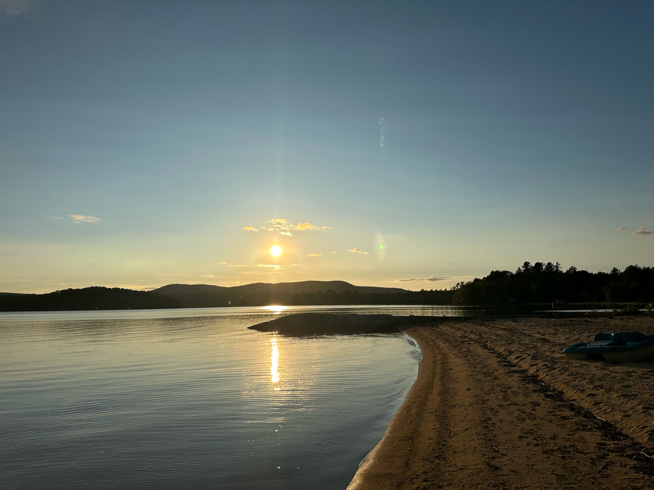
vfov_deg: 56.8
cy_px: 245
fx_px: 453
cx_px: 327
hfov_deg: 71.6
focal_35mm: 24
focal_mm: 6.86
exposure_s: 1/13699
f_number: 1.78
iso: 80
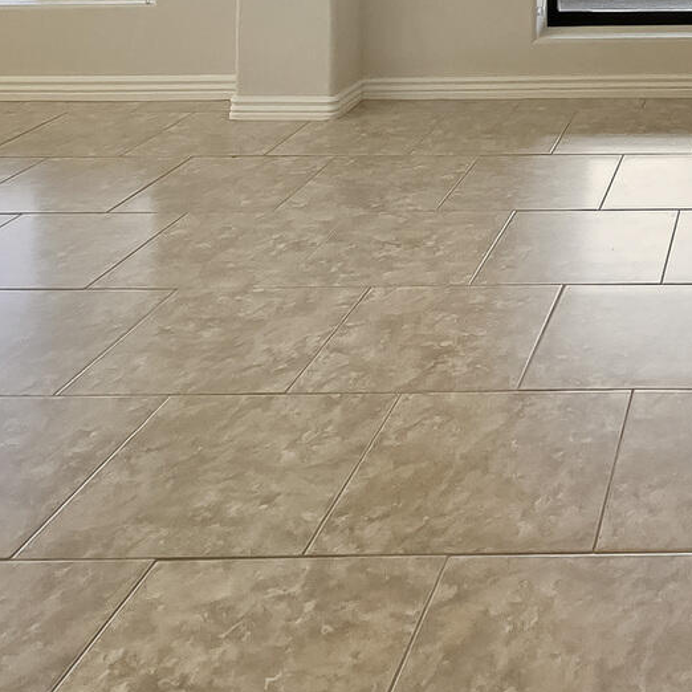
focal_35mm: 44
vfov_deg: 31.1
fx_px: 995
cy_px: -176
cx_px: 805
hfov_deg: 32.5
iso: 50
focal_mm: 2.2
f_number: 2.2
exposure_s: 1/379
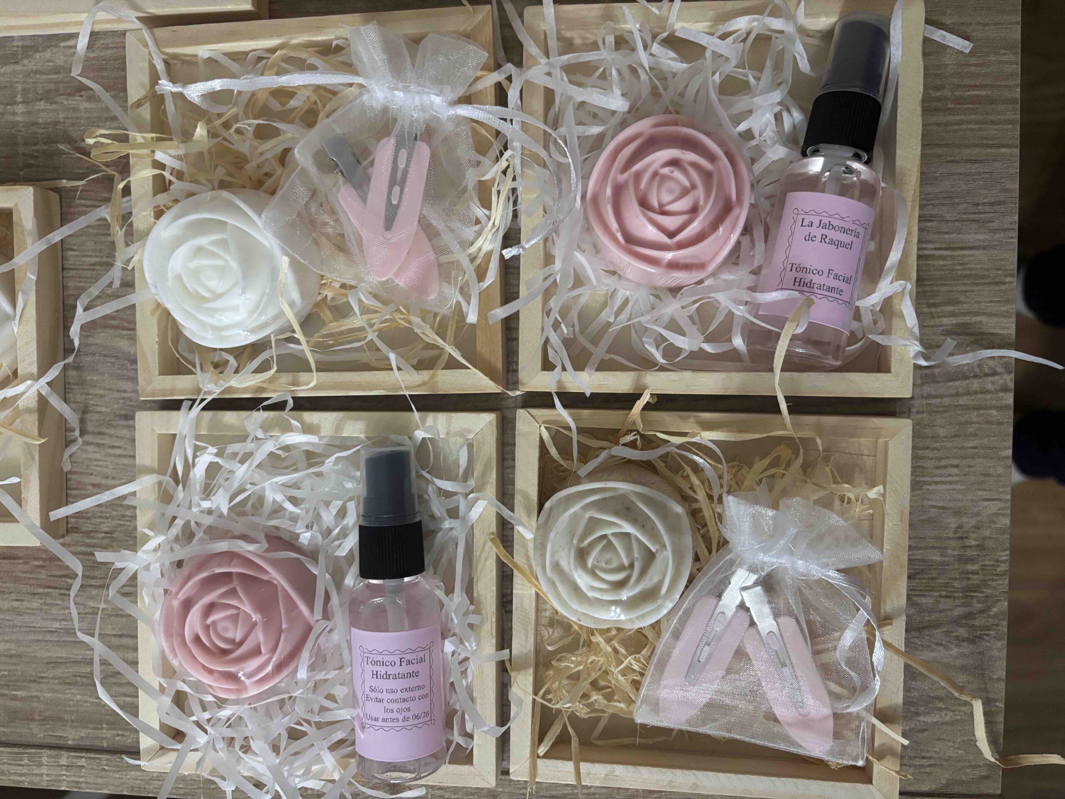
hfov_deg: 67.3
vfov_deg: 53.1
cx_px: 532
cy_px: 400
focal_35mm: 26
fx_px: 800
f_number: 1.6
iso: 500
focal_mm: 5.96
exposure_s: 1/33
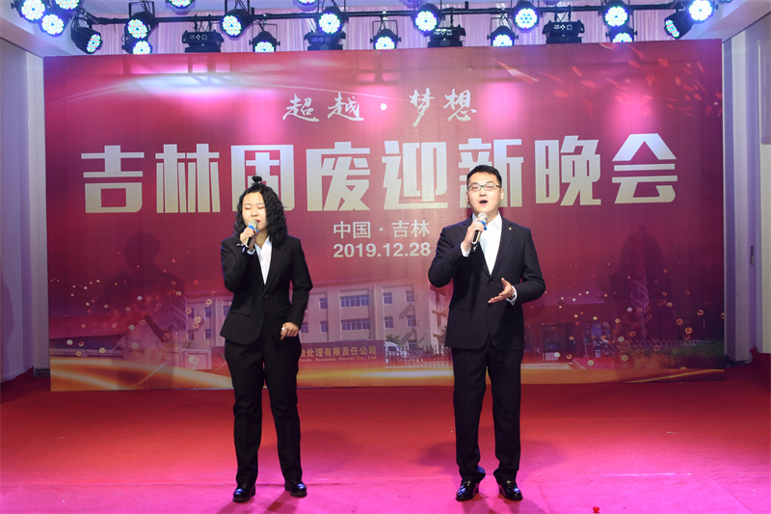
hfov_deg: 35.1
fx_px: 1220
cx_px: 386
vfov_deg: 23.8
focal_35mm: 57
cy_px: 257
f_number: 5.6
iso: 640
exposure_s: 1/100
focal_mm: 38
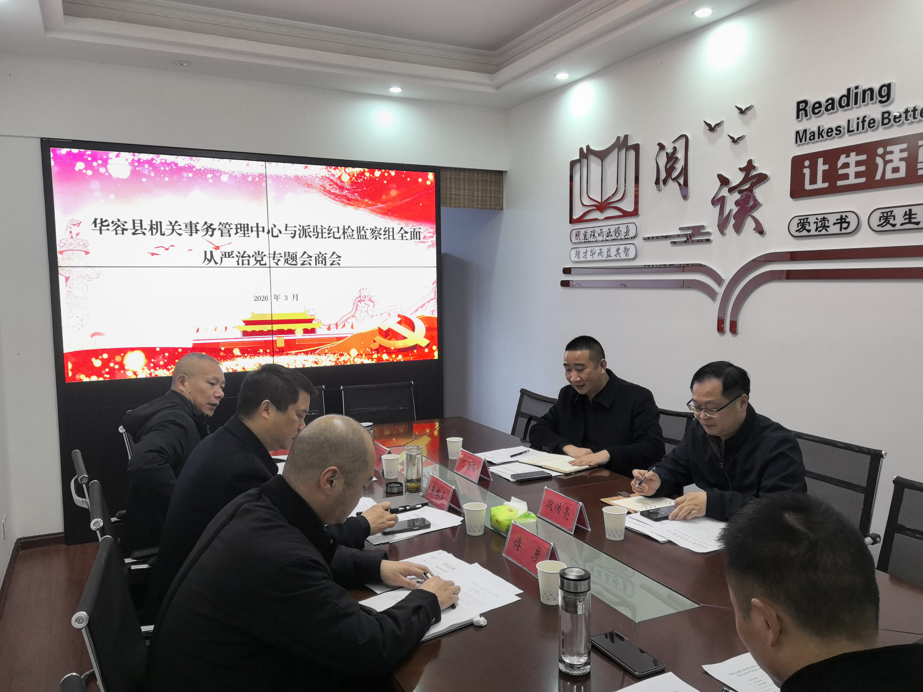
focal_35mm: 27
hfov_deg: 65.3
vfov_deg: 51.4
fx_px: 720
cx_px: 462
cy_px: 346
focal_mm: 5.35
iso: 160
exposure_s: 1/120
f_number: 1.8
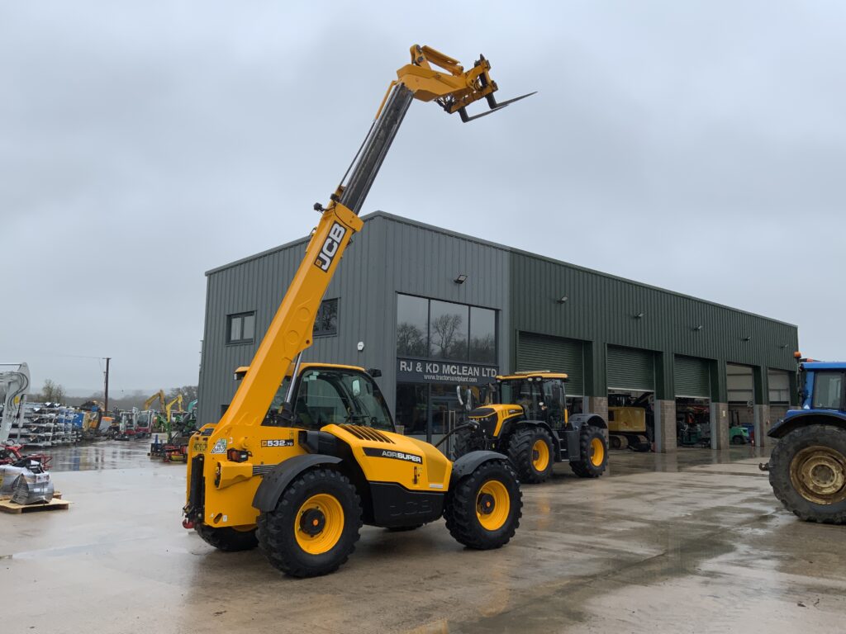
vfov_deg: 48.2
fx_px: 709
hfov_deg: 61.7
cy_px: 317
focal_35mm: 29
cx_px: 423
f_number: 1.8
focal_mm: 3
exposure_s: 1/209
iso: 16
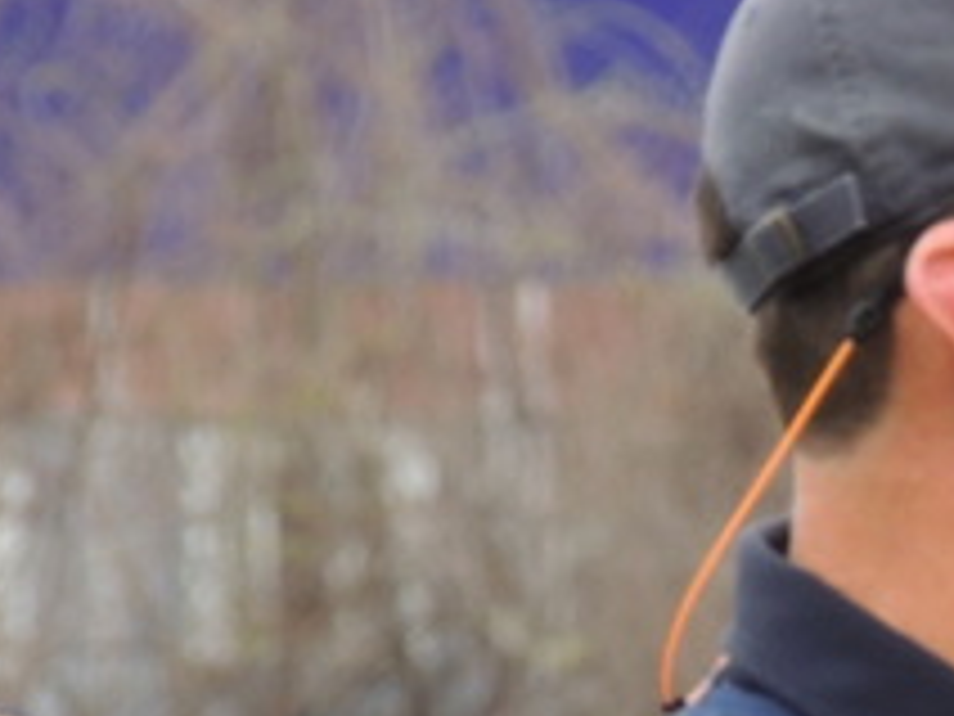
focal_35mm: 1511
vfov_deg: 1.0
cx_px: 1192
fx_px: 41642
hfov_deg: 1.3
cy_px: 621
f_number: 4.9
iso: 400
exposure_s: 1/500
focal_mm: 89.1
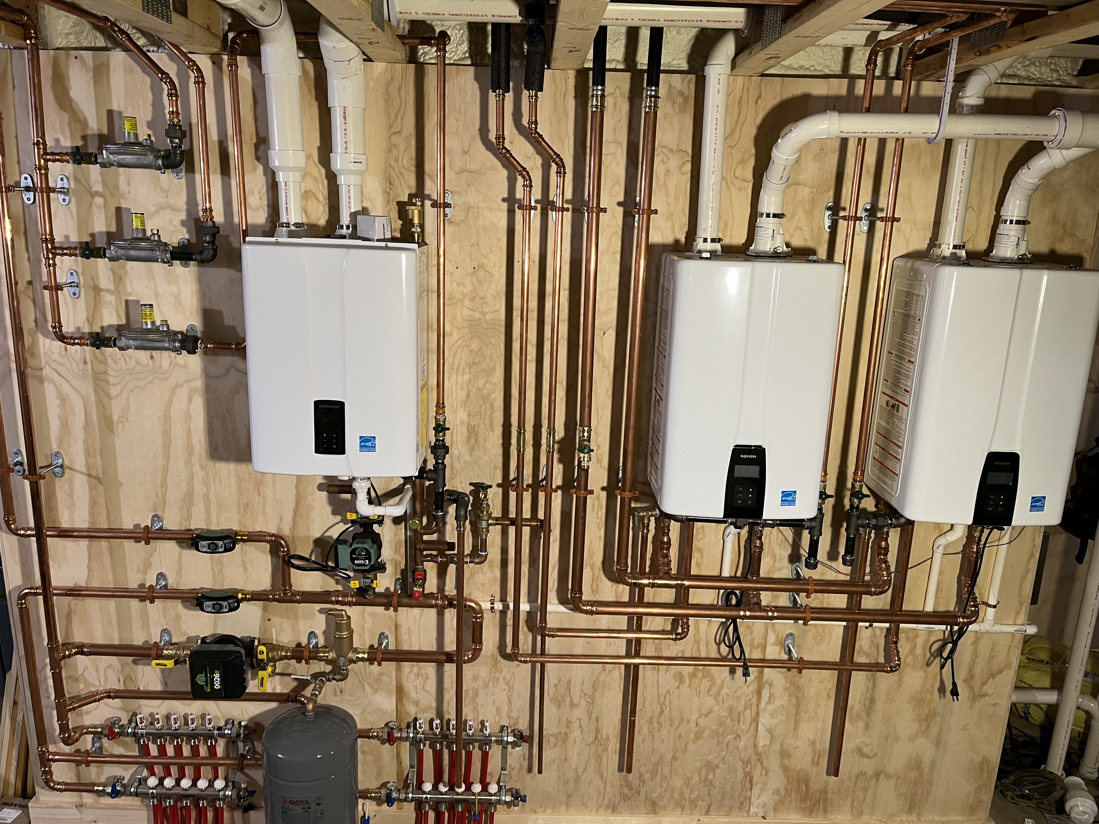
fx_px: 825
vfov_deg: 53.1
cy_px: 412
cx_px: 550
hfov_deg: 67.3
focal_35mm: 26
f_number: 1.6
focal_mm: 5.1
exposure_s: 1/60
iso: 100
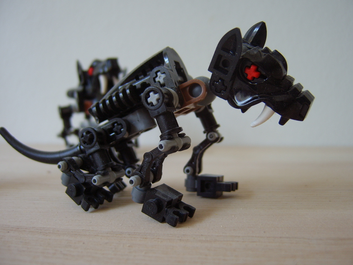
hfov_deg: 58.4
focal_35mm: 31
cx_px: 176
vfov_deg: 45.4
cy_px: 132
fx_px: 316
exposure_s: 1/36
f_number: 2.7
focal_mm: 8.13
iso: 100
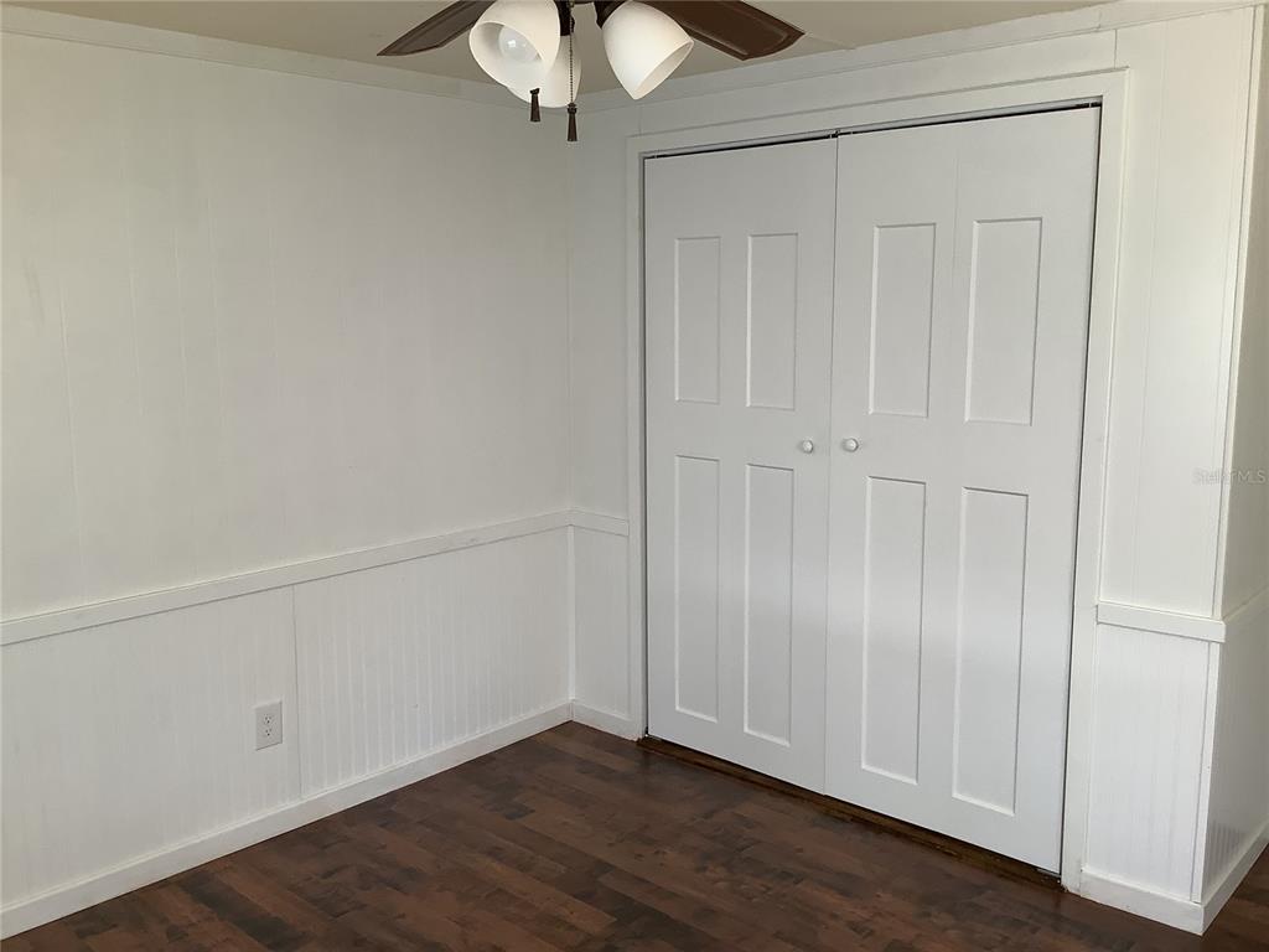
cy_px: 476
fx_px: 1136
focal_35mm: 31
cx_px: 634
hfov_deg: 58.4
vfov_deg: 45.4
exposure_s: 1/60
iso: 50
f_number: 2.4
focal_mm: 3.3
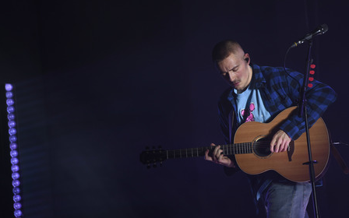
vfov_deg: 6.4
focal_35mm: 205
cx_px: 174
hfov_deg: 10.2
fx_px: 1950
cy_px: 109
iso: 800
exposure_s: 1/800
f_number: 3.5
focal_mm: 200
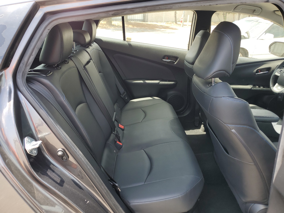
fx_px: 213
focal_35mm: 26
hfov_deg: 67.3
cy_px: 106
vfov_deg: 53.1
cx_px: 142
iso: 50
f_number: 1.5
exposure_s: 1/263
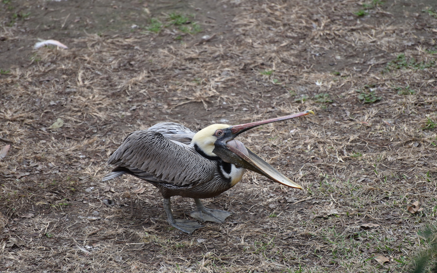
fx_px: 3715
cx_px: 219
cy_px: 133
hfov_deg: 6.7
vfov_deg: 4.2
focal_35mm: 312
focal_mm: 300
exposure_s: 1/640
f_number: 5.6
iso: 500
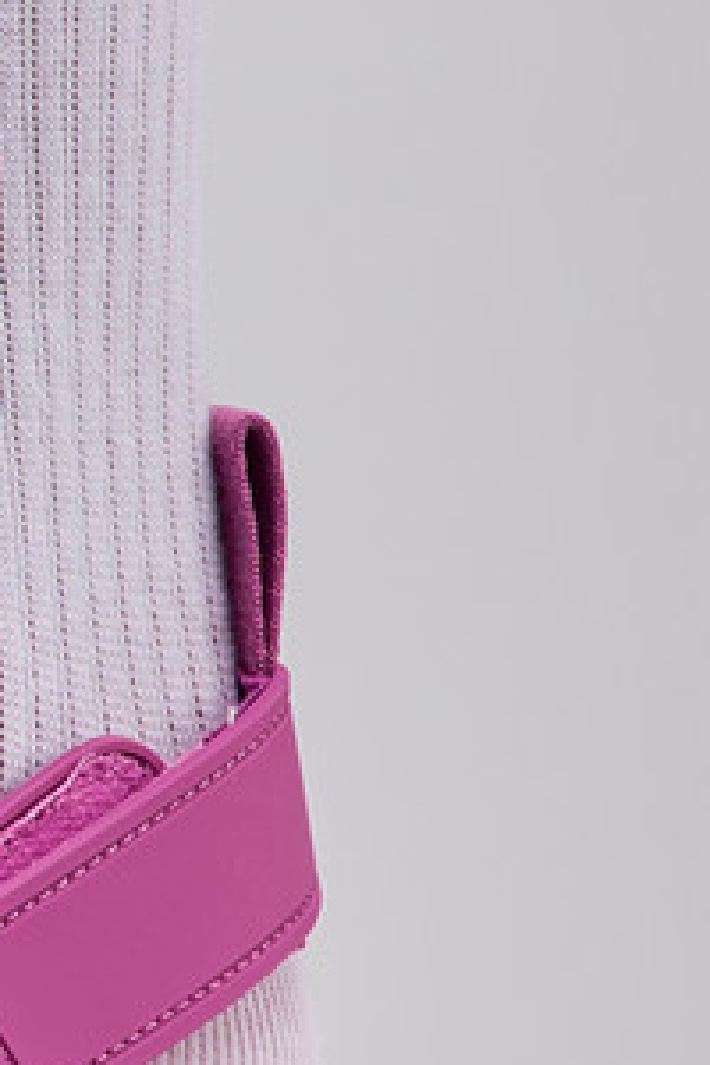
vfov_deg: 3.1
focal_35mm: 670
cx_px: -655
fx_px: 19819
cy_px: 490
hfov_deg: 2.0
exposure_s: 1/160
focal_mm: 105
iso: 100
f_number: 9
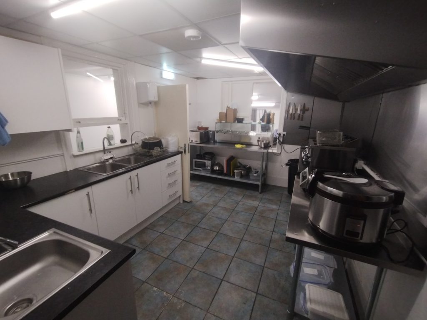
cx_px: 214
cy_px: 160
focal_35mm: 16
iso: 179
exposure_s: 1/33.3
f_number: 2.2
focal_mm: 1.66
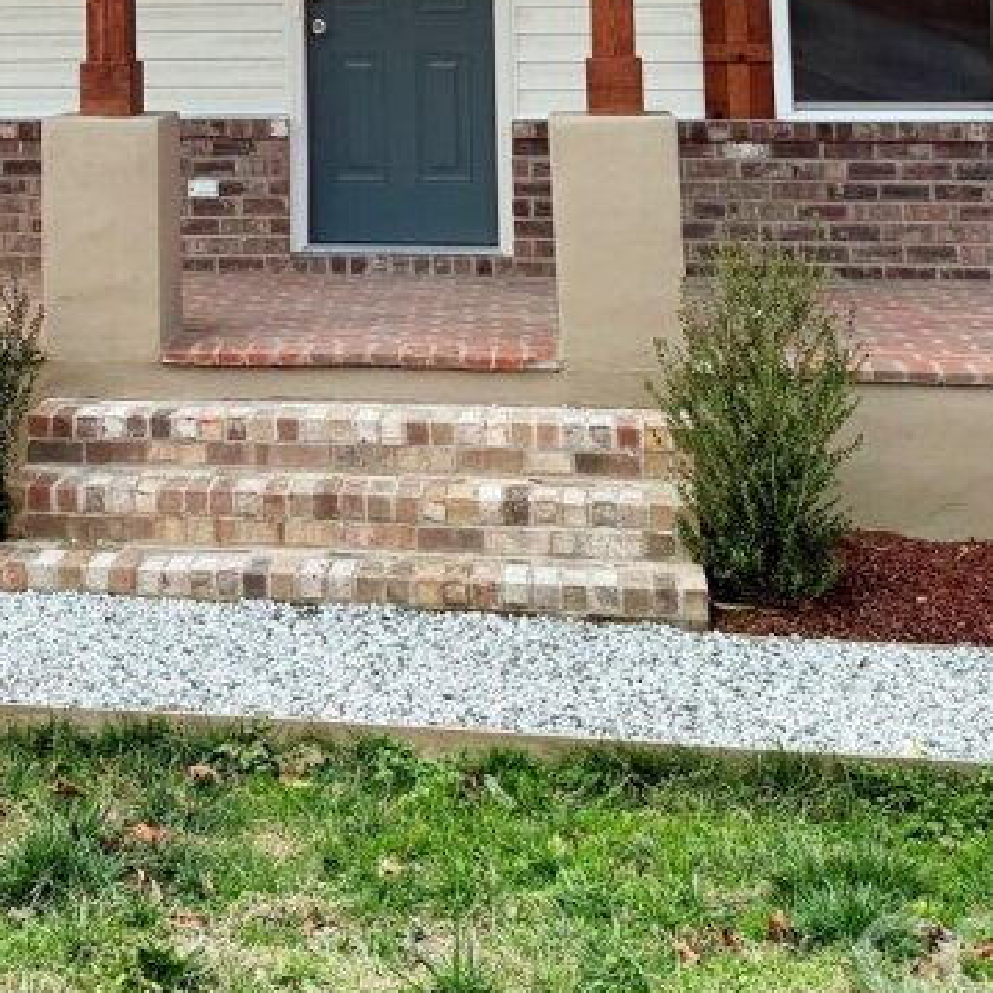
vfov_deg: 22.6
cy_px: -166
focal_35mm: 71
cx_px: 171
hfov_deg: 23.9
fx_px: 2304
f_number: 1.78
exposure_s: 1/2000
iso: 100
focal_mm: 6.76
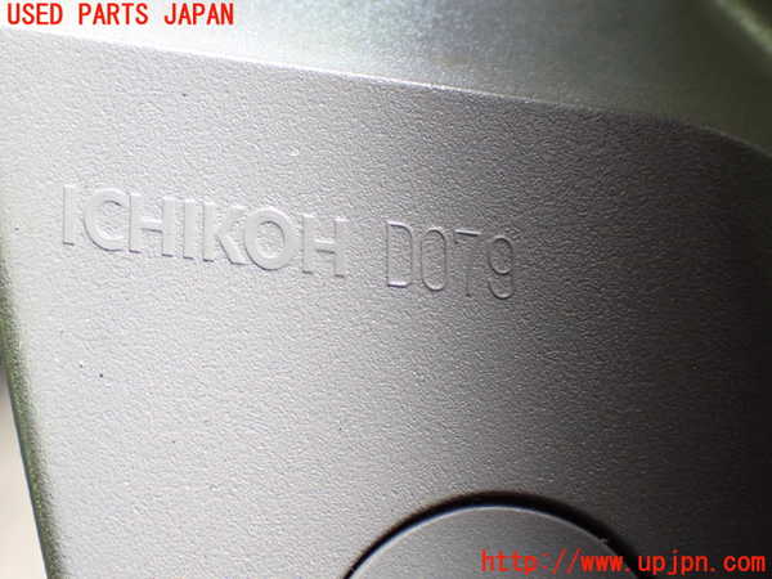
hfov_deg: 33.2
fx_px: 1294
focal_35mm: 58
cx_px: 386
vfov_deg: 25.2
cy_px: 290
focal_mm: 10.35
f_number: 3.5
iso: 800
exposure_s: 1/80
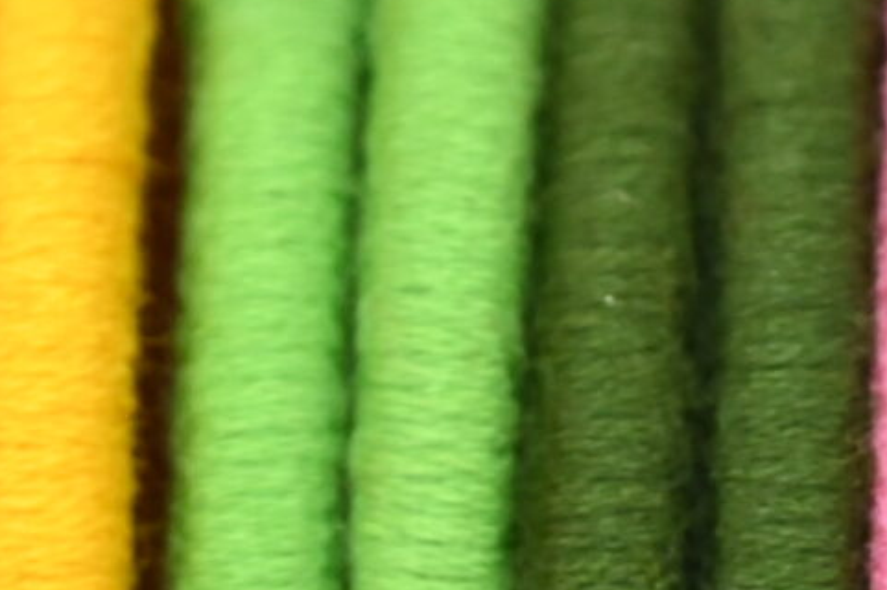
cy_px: 703
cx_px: 450
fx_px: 15733
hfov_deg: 3.2
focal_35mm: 639
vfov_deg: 2.1
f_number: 4
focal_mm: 120
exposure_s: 1/100
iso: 2500
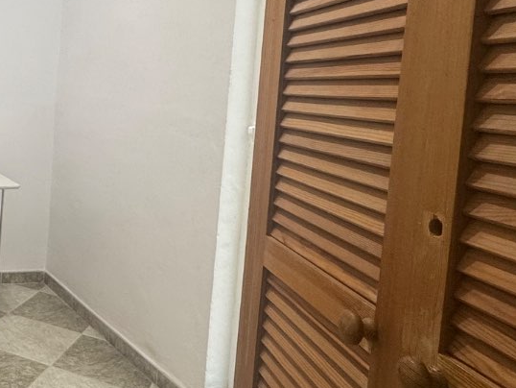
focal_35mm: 39
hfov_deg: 39.7
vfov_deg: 36.3
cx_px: -41
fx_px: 582
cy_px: 119
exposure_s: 1/100
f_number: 2.2
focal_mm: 2.22
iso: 200
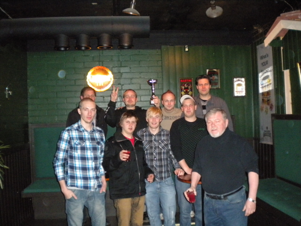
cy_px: 113
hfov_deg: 52.6
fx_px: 304
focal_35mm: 35
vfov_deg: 40.7
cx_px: 150
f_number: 3.1
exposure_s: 1/30
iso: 800
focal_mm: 6.3
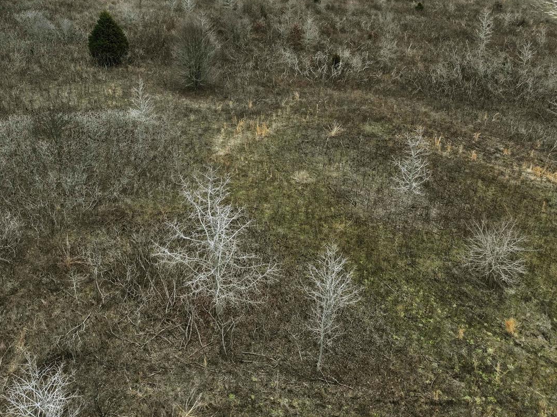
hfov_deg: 50.9
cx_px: 215
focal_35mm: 36
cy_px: 125
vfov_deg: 39.0
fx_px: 579
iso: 180
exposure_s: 1/400
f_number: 2.8
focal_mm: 12.29
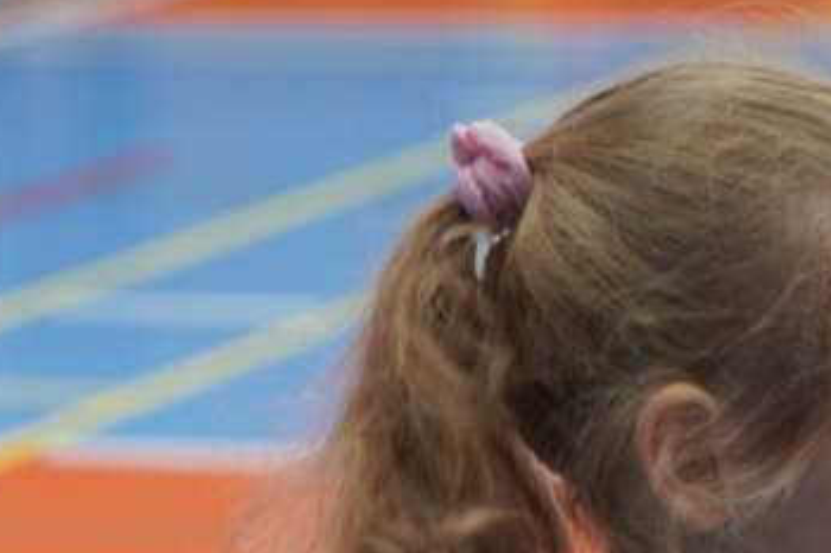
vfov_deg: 4.0
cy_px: 692
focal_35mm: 342
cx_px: -601
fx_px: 7890
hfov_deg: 5.9
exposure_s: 1/160
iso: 640
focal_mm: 92
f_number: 4
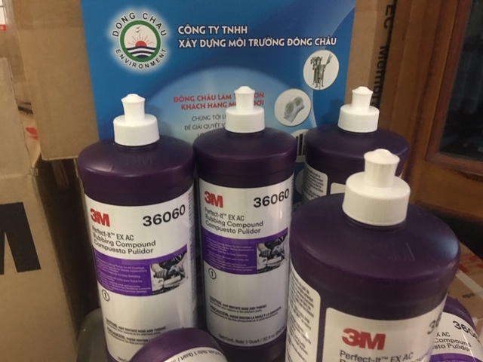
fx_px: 405
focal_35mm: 29
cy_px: 181
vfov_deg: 48.2
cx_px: 242
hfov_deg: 61.7
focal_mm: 4.15
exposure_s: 1/4
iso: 100
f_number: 2.2
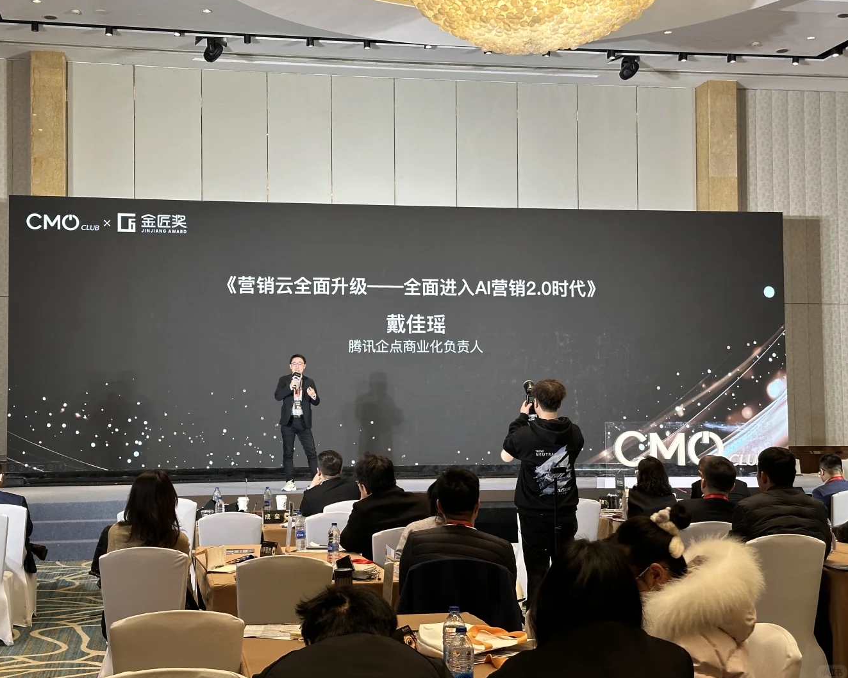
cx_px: 394
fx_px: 1280
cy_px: 341
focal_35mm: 51
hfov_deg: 36.6
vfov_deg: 29.7
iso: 125
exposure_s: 1/50
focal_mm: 6.86
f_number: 1.78
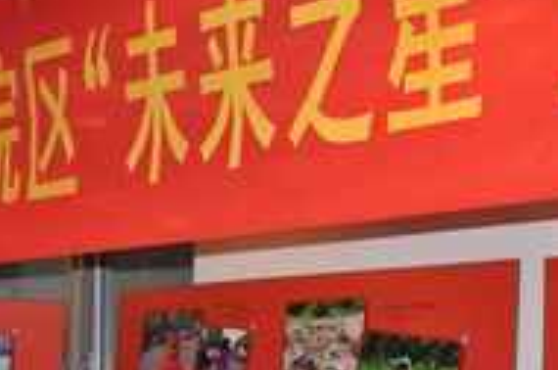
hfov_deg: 21.5
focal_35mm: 95
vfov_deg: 14.2
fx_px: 1470
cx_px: 250
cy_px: 322
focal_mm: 30
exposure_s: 1/60
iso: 400
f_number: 4.2
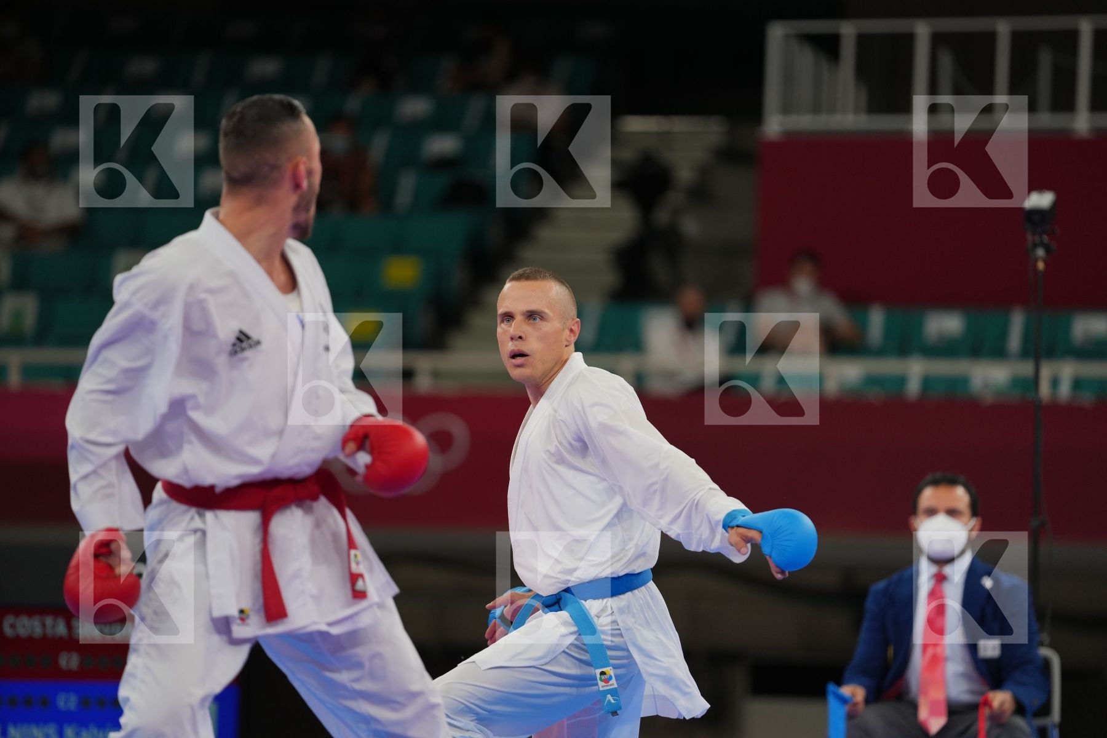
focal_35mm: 200
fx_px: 6150
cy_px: 369
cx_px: 554
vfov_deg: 6.9
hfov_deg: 10.3
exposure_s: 1/1000
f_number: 2.8
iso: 500
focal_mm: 200
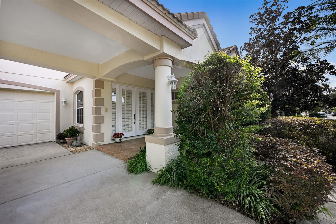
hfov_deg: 102.3
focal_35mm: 14
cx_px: 168
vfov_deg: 79.2
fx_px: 135
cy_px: 112
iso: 3200
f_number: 8
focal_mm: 14.5
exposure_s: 1/800
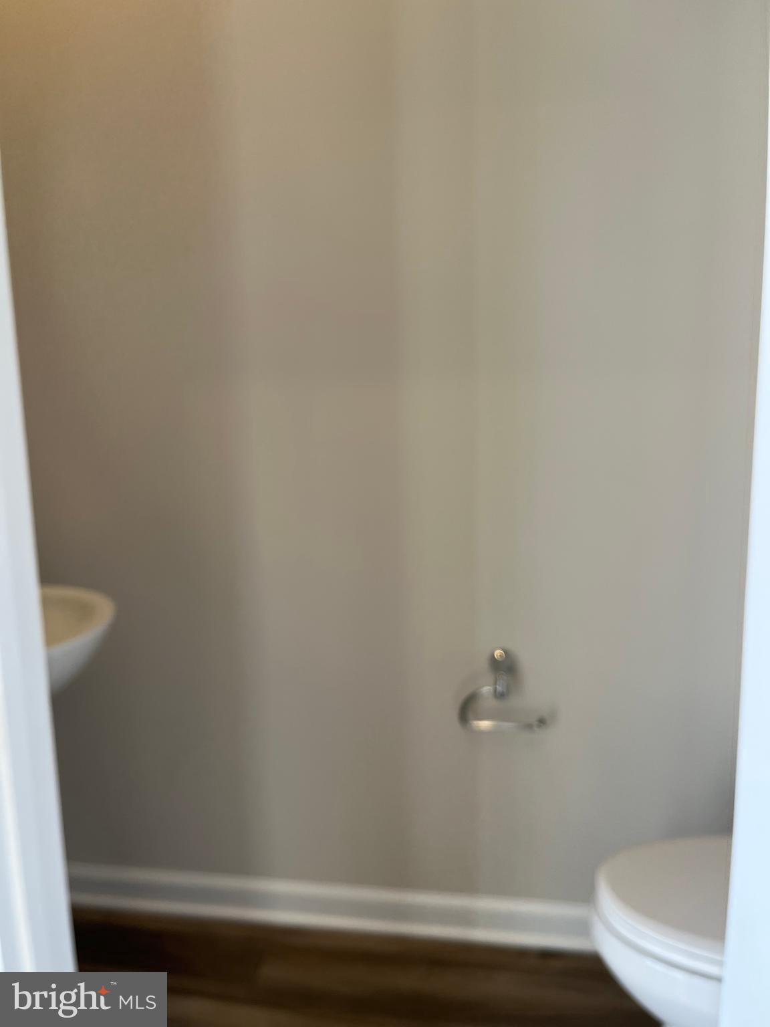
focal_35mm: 26
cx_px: 385
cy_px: 514
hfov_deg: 53.1
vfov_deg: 67.3
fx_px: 771
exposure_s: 1/129
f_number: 1.6
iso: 32
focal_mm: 5.1
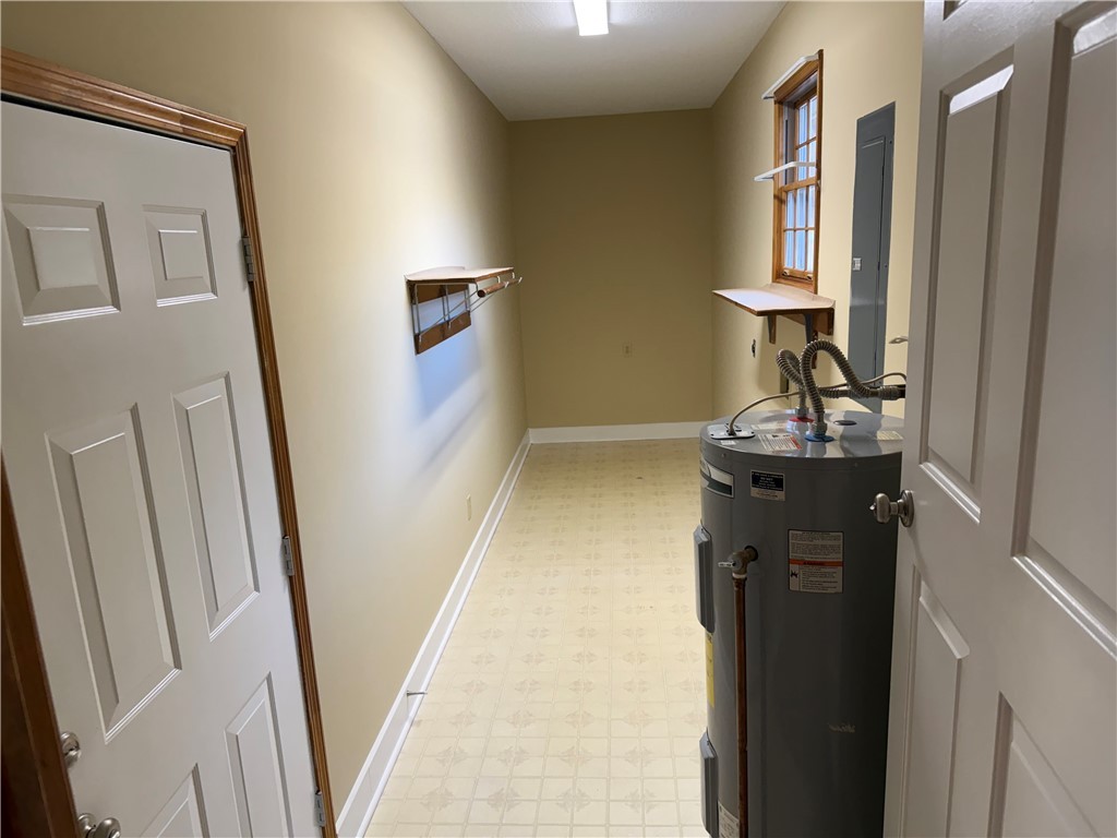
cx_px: 558
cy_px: 419
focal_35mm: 24
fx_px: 774
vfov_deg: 56.8
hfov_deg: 71.6
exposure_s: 1/120
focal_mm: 6.76
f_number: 1.78
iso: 200
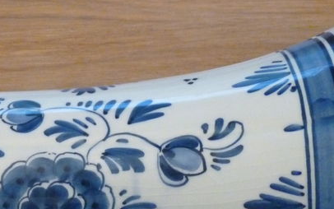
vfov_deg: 10.9
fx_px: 1093
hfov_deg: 17.2
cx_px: 43
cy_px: 188
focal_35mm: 120
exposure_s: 1/25
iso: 800
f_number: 3.2
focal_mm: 8.2
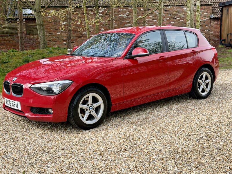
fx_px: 322
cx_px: 116
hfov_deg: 39.7
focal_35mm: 48
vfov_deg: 30.3
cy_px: 87
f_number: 1.78
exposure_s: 1/1403
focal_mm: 6.76
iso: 64
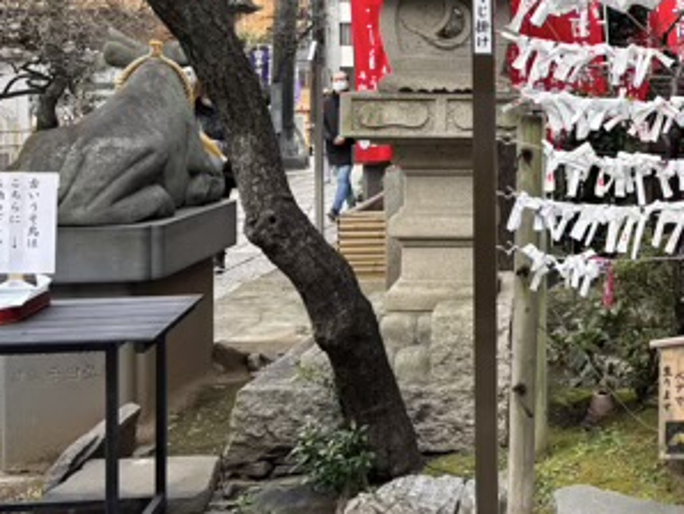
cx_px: 732
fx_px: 1206
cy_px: 56
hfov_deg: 29.0
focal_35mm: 61
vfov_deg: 23.5
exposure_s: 1/337
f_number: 1.6
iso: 50
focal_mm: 5.96
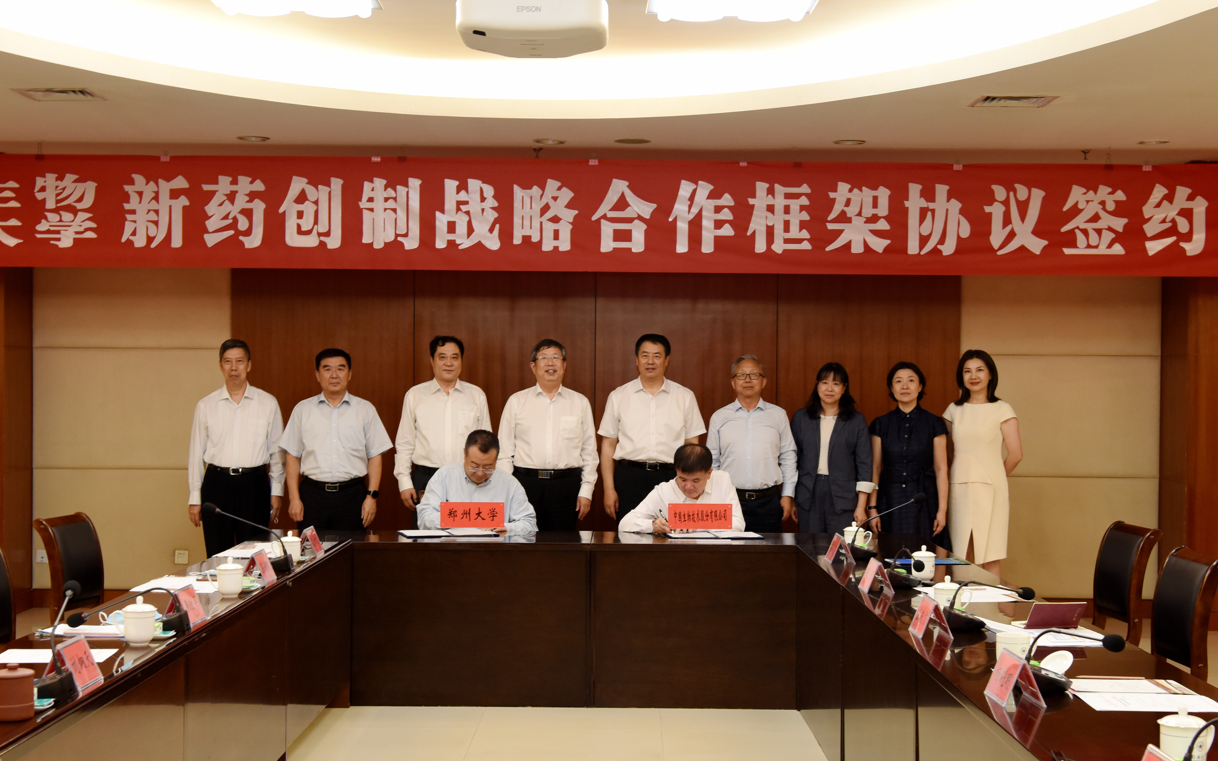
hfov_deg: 48.2
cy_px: 375
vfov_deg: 31.2
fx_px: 1361
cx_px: 607
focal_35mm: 41
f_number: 5.6
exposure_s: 1/50
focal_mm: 40
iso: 1000
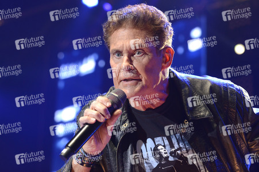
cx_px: 130
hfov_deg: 23.7
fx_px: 618
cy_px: 86
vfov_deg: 15.9
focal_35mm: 86
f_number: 4.5
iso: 2500
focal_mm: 86
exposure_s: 1/320
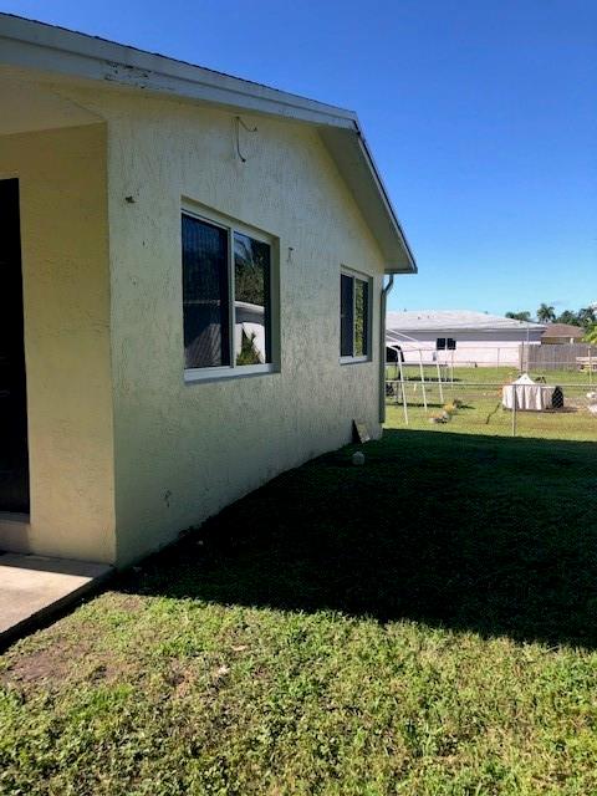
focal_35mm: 28
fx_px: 644
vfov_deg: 63.4
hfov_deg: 49.7
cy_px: 398
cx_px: 298
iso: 20
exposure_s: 1/883
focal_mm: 3.99
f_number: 1.8
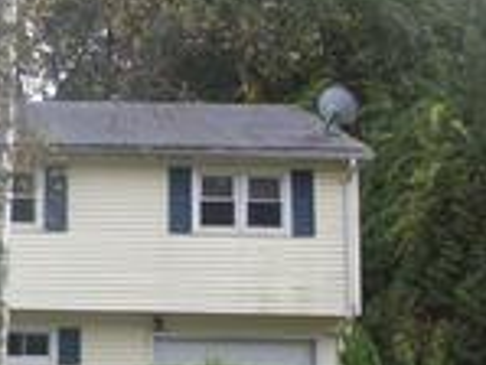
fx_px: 1110
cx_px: -65
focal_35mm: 79
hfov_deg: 23.0
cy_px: 192
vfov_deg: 18.7
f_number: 2.8
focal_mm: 5.7
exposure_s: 1/208
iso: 64
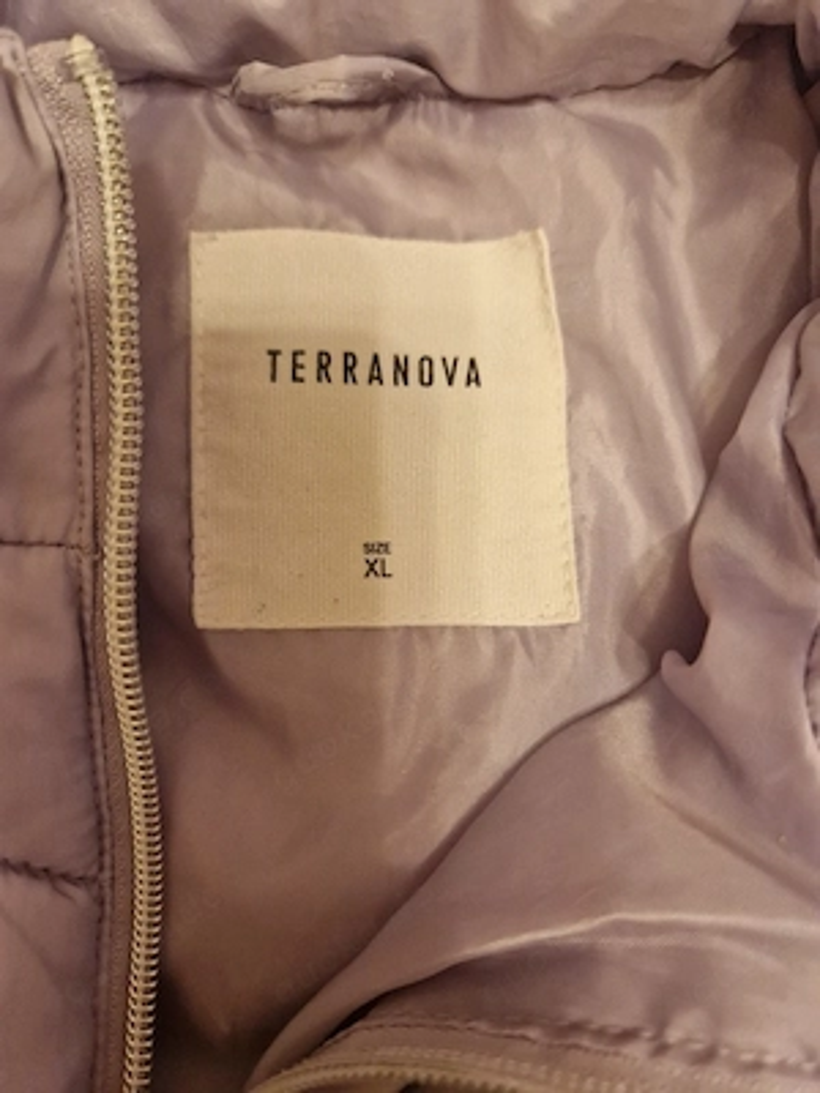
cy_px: 546
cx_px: 410
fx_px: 726
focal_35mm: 23
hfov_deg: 58.9
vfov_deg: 73.9
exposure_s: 1/100
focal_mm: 5.4
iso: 800
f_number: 1.8
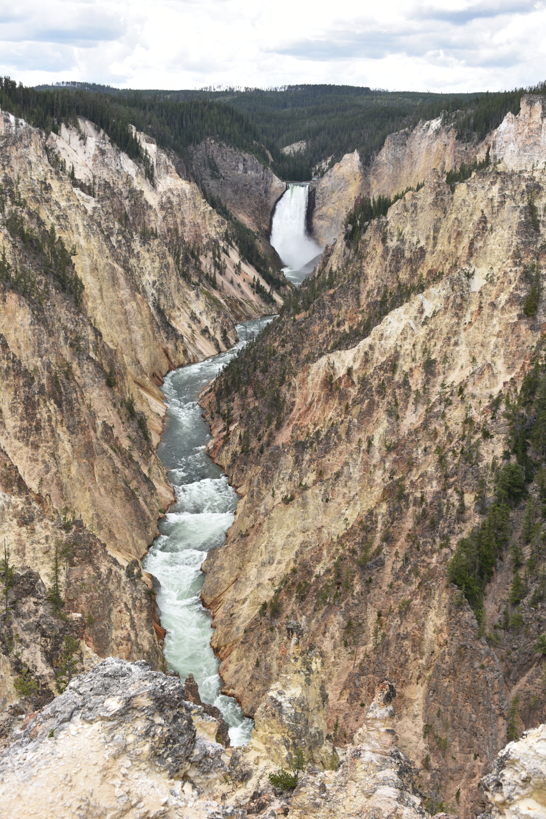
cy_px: 410
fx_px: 1023
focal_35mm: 45
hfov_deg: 29.9
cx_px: 273
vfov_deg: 43.6
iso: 100
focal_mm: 45
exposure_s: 1/160
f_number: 6.3
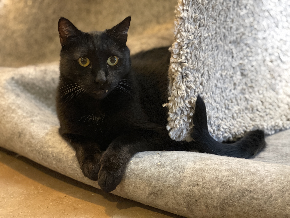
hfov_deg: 30.3
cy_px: 109
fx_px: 536
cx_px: 145
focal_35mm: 64
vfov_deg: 22.9
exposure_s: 1/15
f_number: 2.2
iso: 1250
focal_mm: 7.5
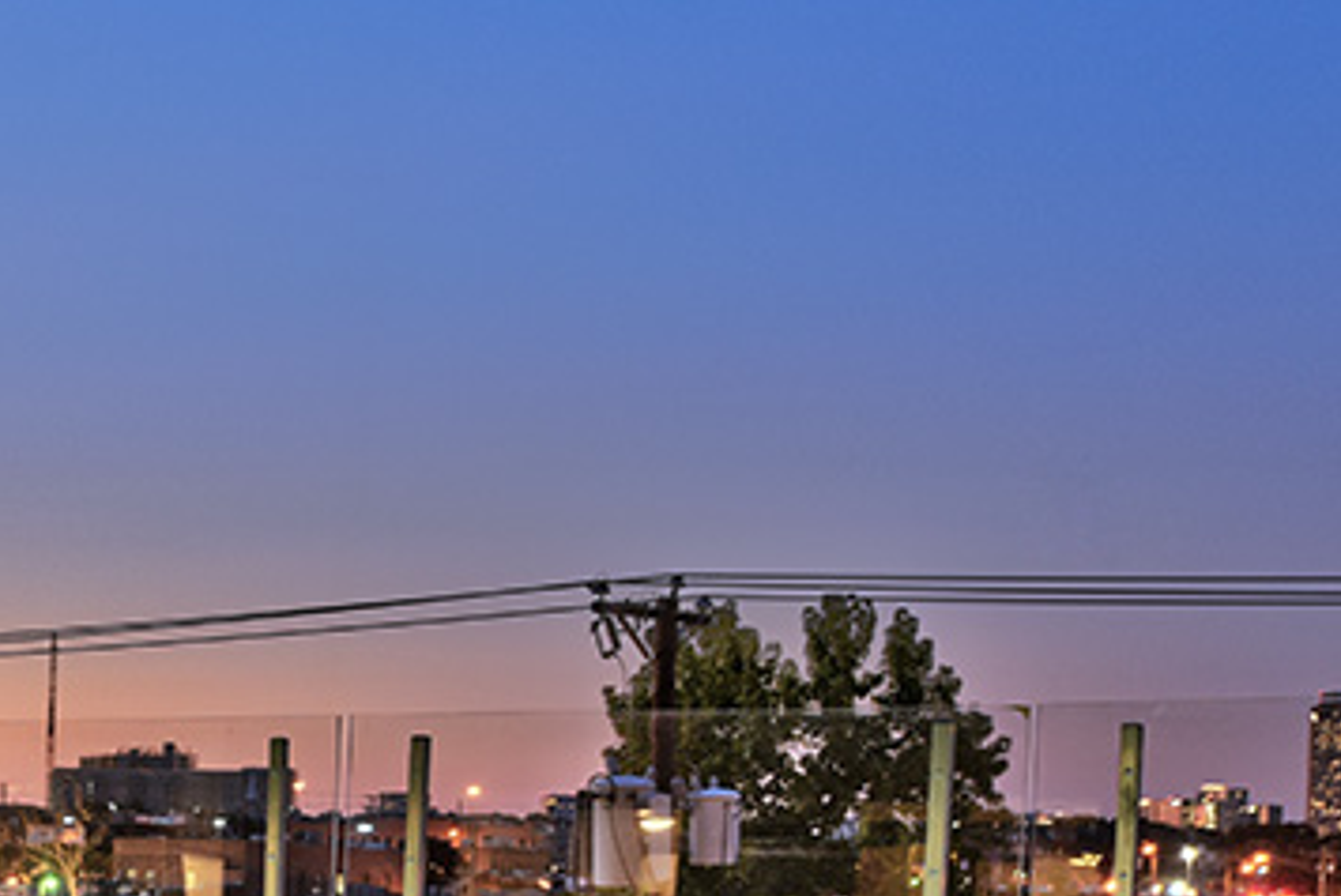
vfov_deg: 18.9
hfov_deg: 26.9
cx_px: -128
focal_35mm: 69
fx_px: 2572
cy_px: 1011
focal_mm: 24
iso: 100
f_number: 4
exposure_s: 1/10
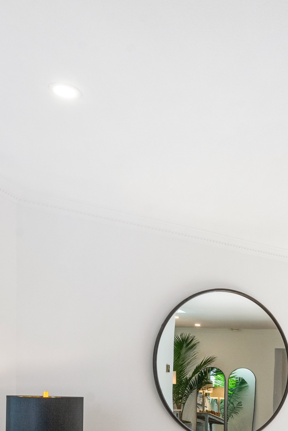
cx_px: 357
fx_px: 588
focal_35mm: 49
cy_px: 435
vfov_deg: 36.2
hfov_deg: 24.6
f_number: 11
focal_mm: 16
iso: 400
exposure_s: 1/50
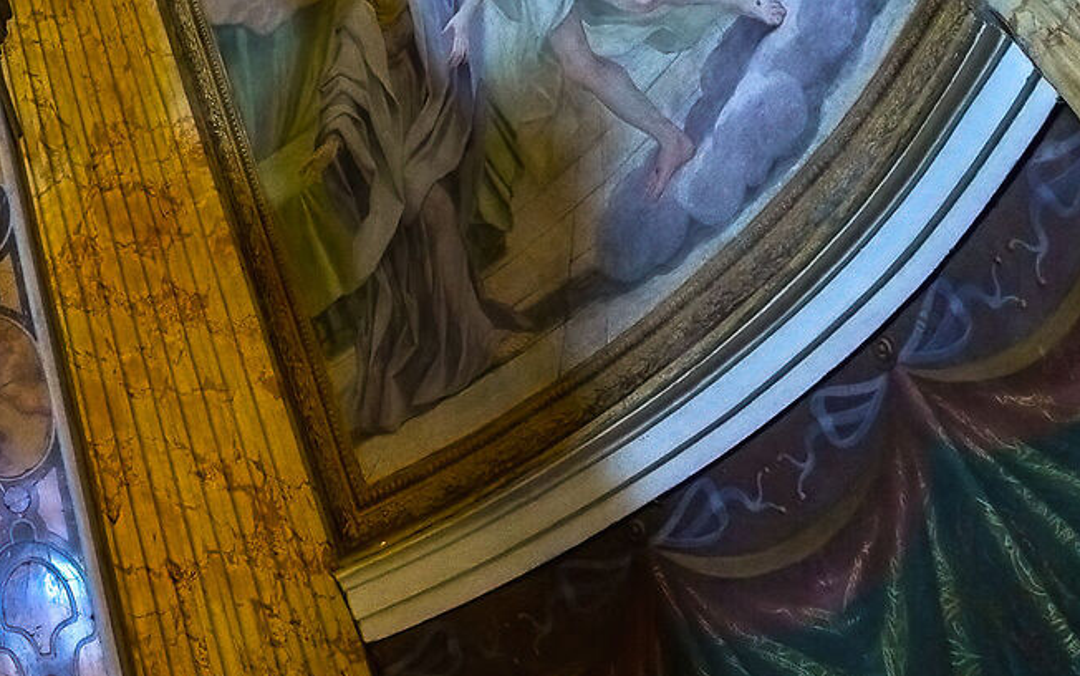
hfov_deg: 26.1
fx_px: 1767
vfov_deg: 18.0
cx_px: -495
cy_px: -479
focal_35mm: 60
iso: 2500
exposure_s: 1/30
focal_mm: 16
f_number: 5
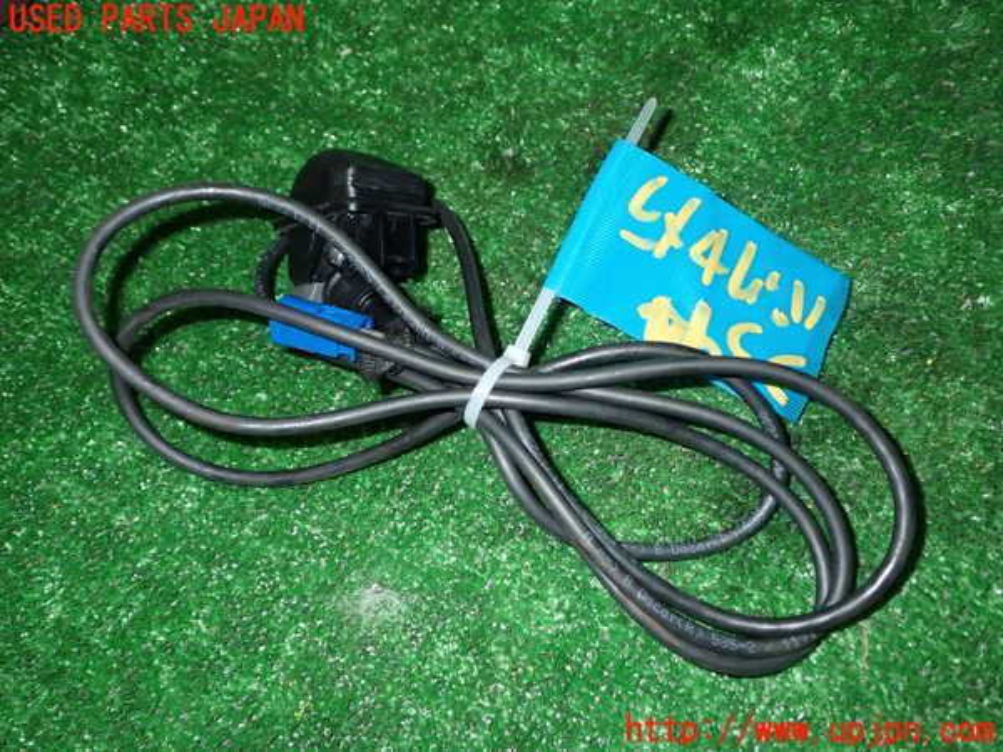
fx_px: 927
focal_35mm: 32
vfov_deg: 44.2
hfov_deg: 56.8
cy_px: 376
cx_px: 502
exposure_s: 1/30
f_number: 7.1
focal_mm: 5.79
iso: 500
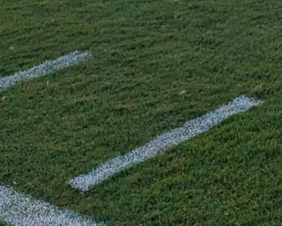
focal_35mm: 115
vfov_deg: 11.9
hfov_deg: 14.4
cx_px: 531
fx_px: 960
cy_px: -232
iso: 41
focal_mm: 6.81
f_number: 1.85
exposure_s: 1/1770
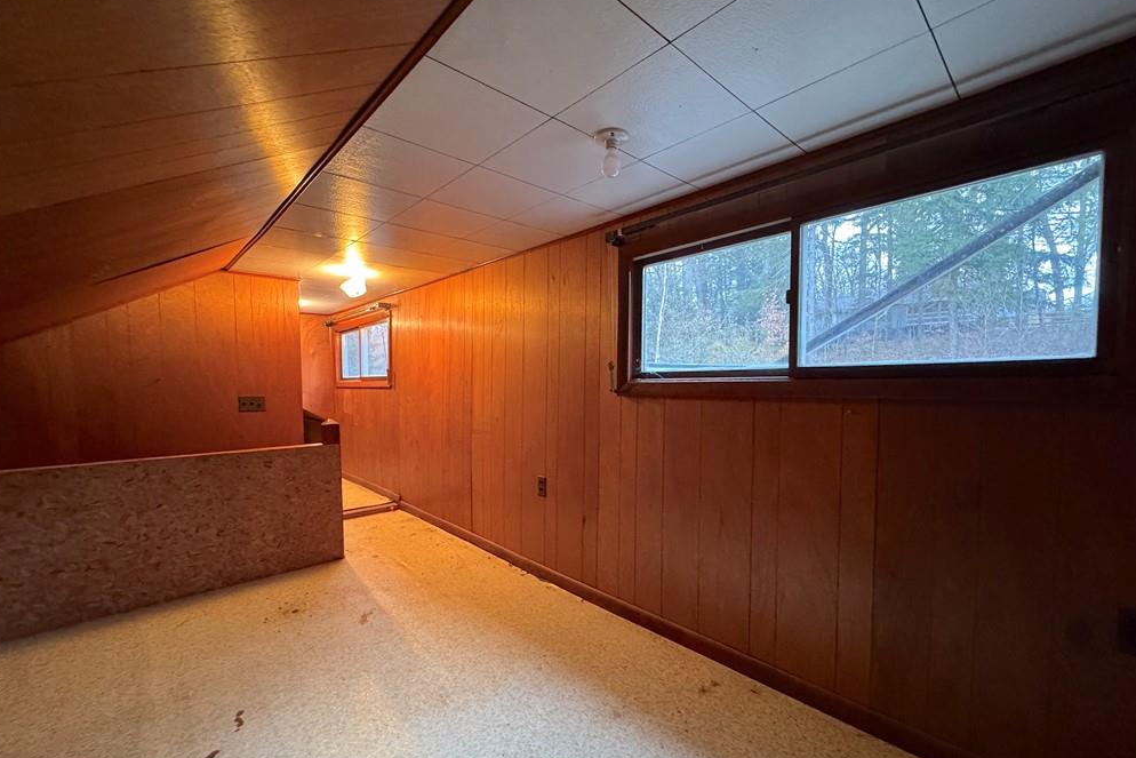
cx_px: 568
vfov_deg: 77.3
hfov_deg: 100.4
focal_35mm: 15
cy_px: 404
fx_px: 473
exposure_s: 1/60
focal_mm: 2.22
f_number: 2.2
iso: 800
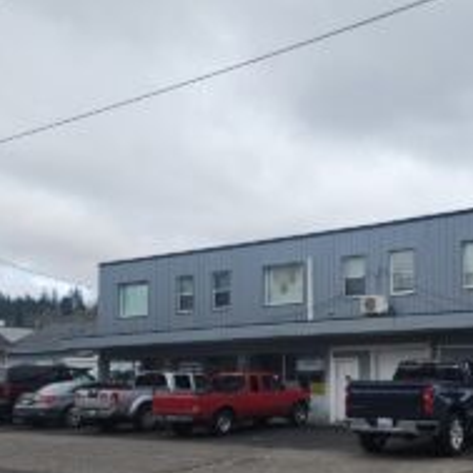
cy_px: 350
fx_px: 665
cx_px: 373
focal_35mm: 43
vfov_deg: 38.2
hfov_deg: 37.9
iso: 12
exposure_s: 1/475
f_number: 1.8
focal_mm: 6.4
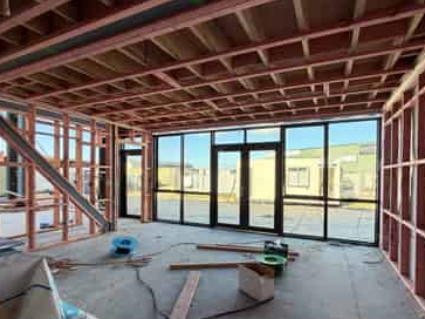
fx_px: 233
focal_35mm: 19
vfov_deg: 68.4
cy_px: 178
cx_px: 225
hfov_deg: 84.6
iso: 50
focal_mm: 2.22
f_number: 2.2
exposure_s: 1/179
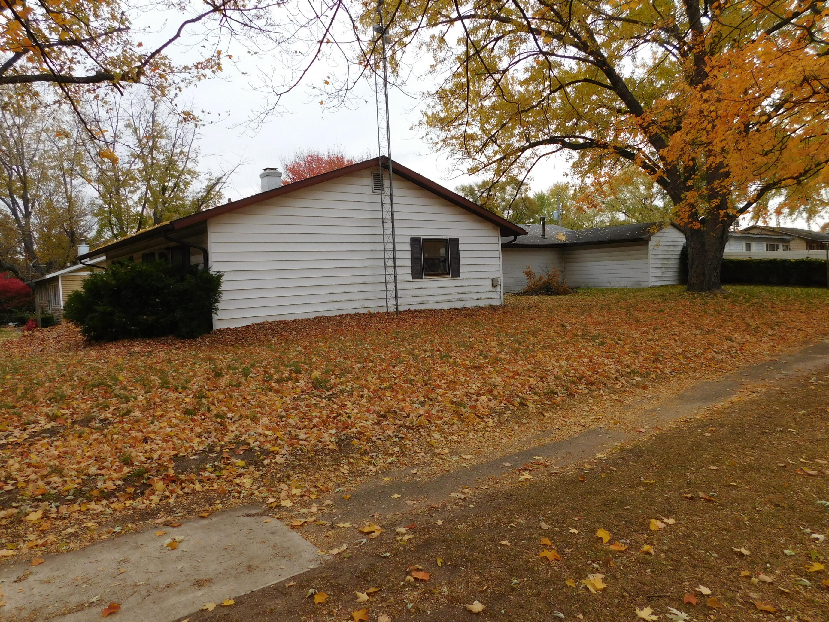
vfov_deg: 54.9
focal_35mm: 25
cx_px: 414
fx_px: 599
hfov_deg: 69.4
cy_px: 304
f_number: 3
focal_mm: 4
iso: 125
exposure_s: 1/500
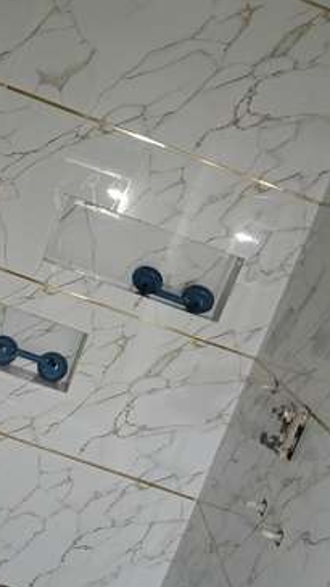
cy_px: 326
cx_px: 74
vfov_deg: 47.3
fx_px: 670
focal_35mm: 43
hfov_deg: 27.2
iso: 1250
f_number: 1.8
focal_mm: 3.98
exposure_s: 1/14.3
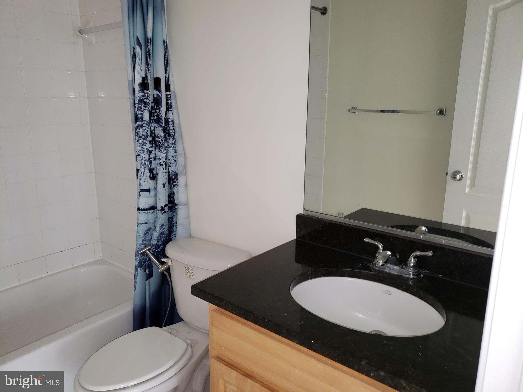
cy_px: 196
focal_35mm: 26
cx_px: 262
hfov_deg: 67.3
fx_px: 393
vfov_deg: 53.1
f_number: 1.5
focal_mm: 4.3
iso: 100
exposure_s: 1/40
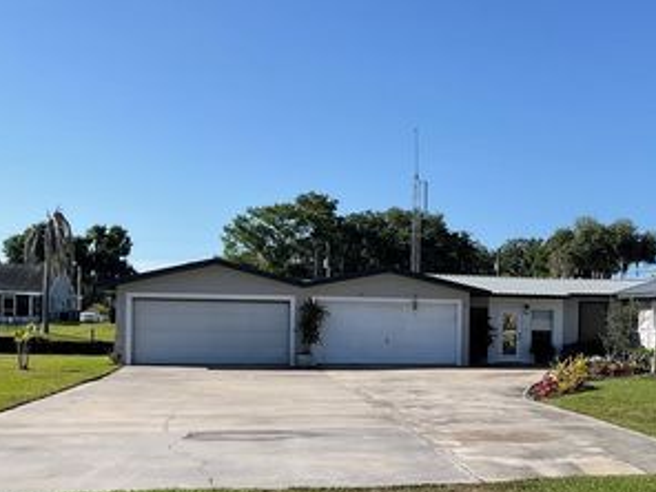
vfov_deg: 29.4
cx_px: 510
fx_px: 929
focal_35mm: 49
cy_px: 338
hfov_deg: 37.7
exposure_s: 1/1848
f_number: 1.8
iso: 16
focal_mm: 3
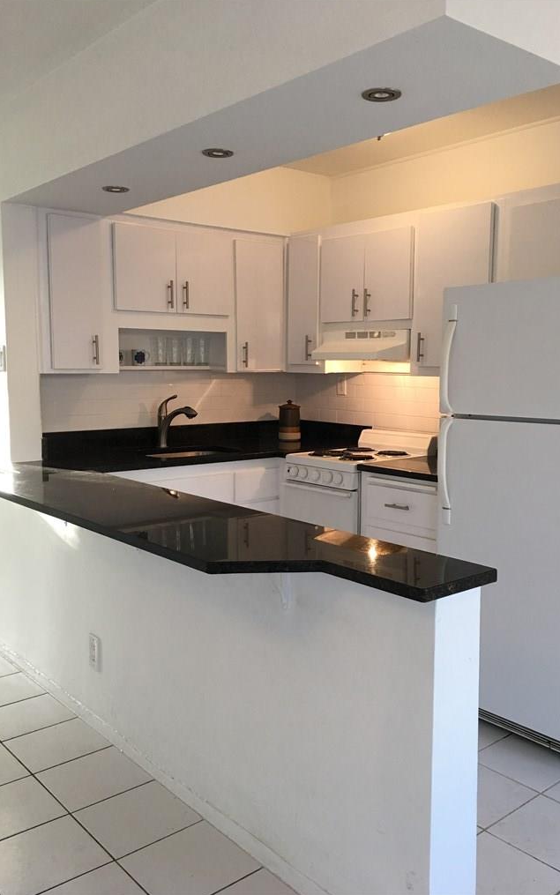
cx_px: 322
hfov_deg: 40.5
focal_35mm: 31
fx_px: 756
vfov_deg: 61.2
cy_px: 446
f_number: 2.2
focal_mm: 4.15
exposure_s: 1/30
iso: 40
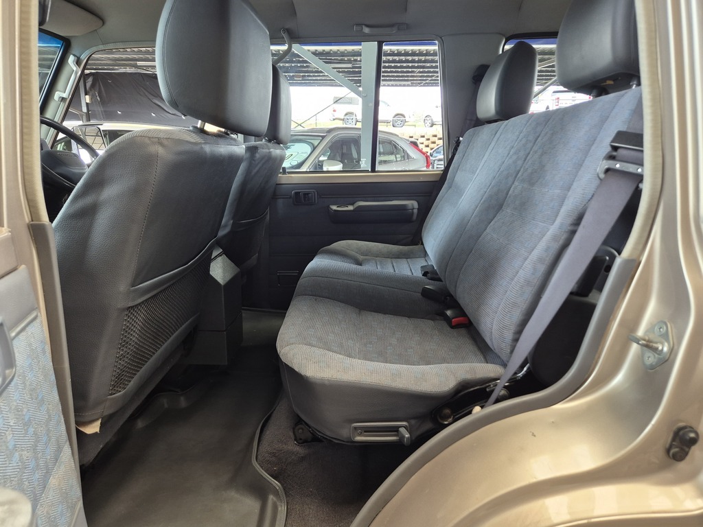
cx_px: 352
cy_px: 264
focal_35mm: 23
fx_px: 467
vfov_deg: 58.9
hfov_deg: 73.9
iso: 160
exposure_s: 1/100
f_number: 1.8
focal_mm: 5.4
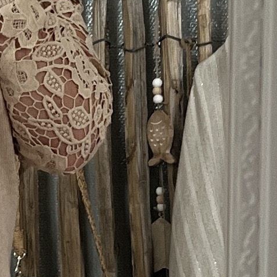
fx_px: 923
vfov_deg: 17.1
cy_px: 142
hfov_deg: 16.3
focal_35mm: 102
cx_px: -67
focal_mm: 5.7
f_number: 1.5
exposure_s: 1/121
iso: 125
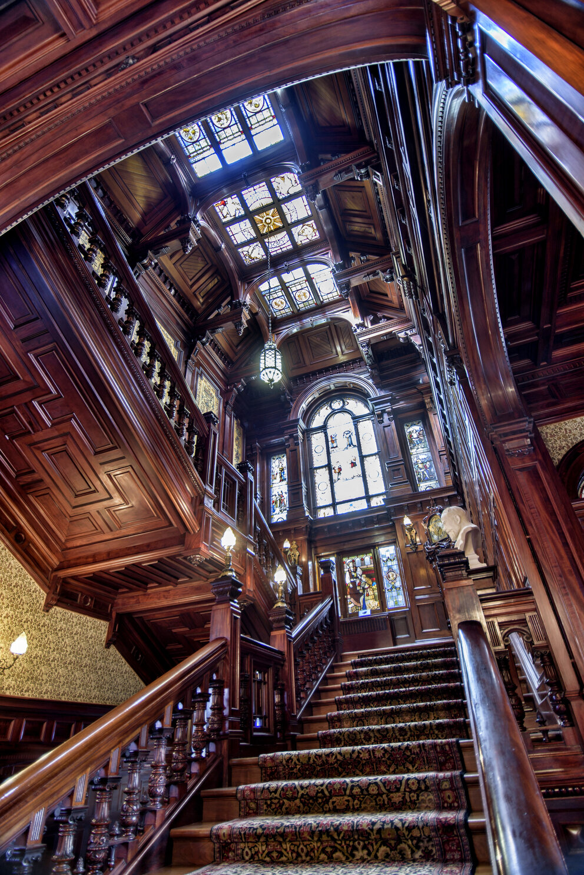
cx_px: 292
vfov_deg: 90.0
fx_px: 438
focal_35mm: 18
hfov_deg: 67.4
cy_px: 438
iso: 100
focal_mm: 18
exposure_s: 1.6
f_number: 4
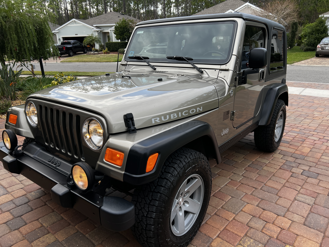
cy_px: 124
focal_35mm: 26
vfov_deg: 53.1
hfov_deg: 67.3
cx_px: 164
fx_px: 247
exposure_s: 1/318
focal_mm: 5.7
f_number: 1.5
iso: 50
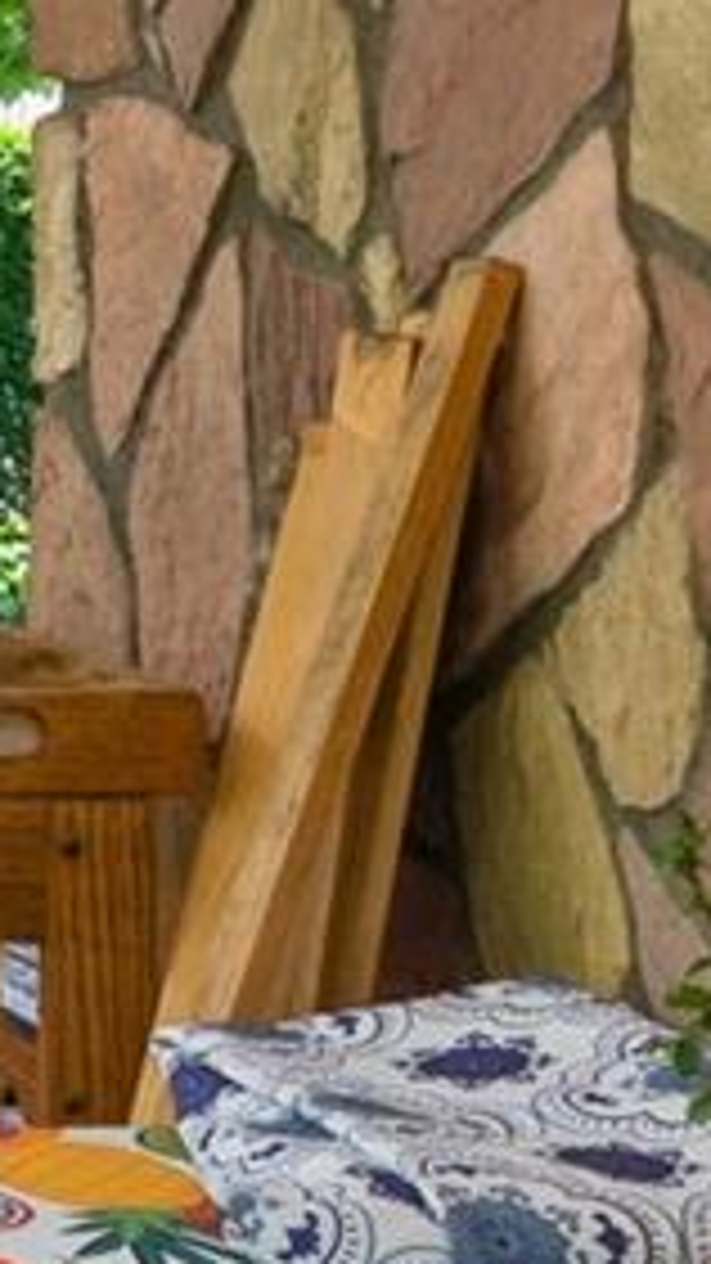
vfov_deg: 12.8
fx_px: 5632
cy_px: 832
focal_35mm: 168
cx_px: -1584
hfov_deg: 6.5
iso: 200
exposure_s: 1/40
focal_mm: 22
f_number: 11
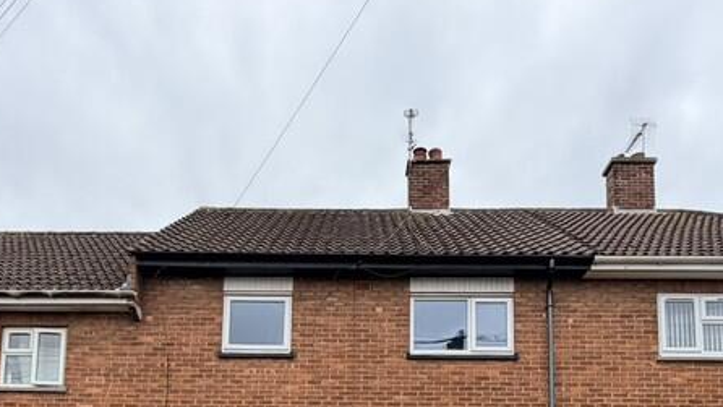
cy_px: 472
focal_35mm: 35
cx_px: 339
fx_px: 671
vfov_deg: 29.6
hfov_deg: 56.6
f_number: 2.2
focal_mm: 2.22
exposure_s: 1/726
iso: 40
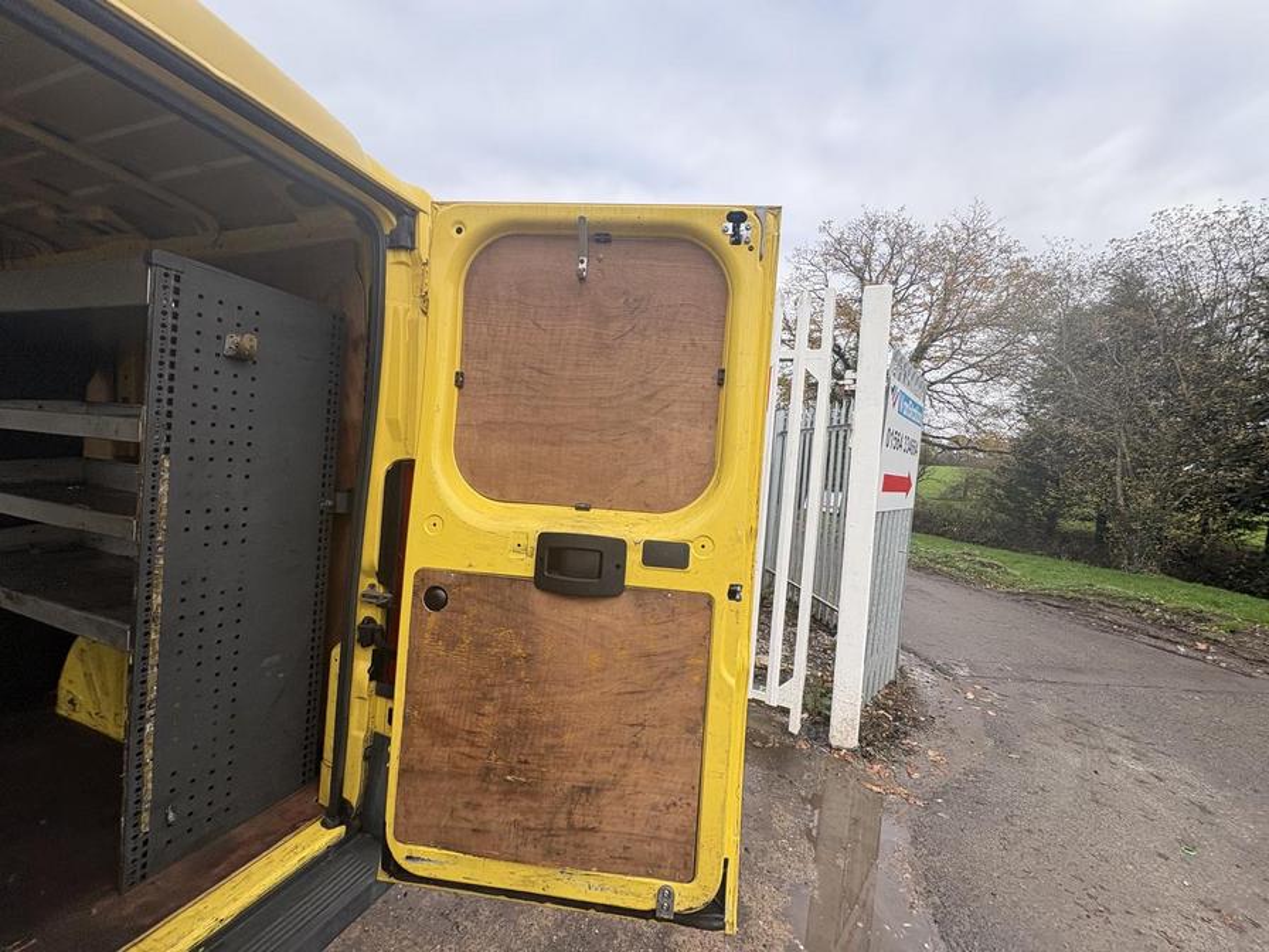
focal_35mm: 14
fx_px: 513
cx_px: 634
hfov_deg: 102.1
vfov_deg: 85.7
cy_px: 476
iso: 40
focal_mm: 2.22
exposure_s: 1/405
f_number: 2.2
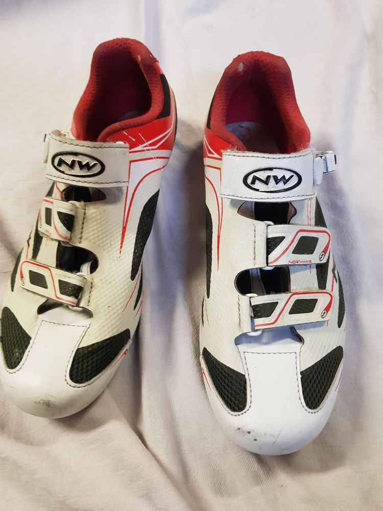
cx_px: 192
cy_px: 256
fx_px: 384
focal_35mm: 26
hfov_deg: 53.1
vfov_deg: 67.3
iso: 250
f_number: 1.7
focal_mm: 4.2
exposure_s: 1/33
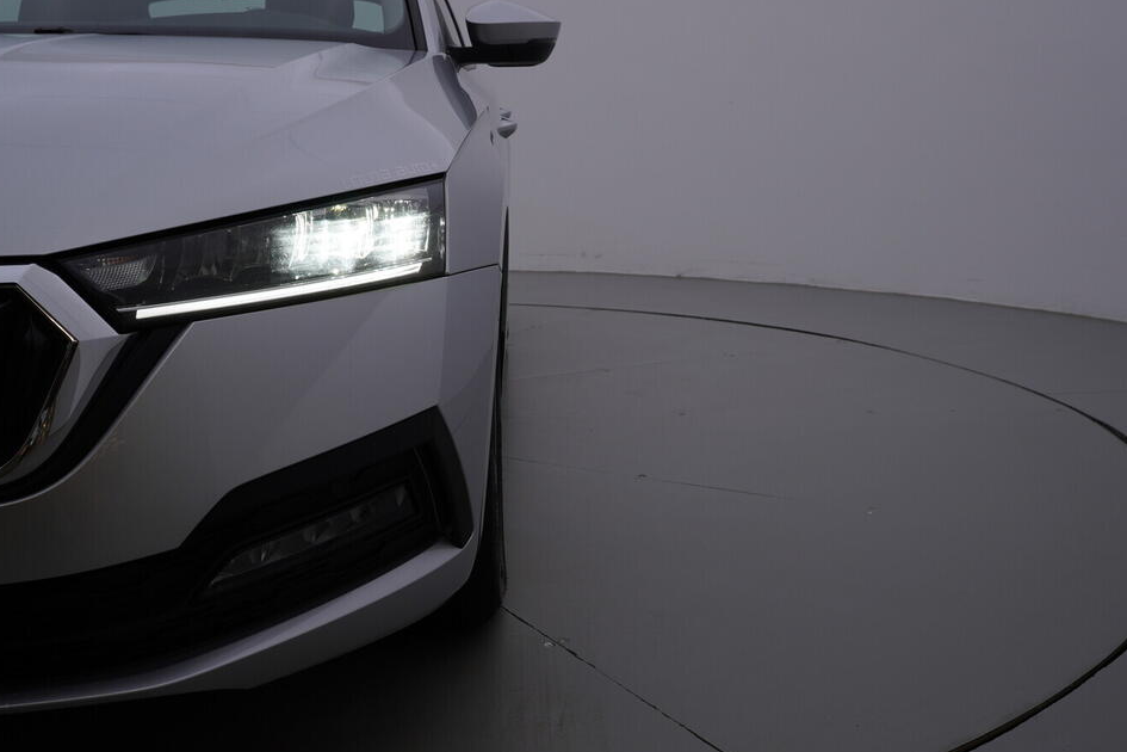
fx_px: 1221
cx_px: 519
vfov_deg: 34.2
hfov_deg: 49.5
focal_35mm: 39
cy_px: 395
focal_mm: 24
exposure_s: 1/160
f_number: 5.6
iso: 125
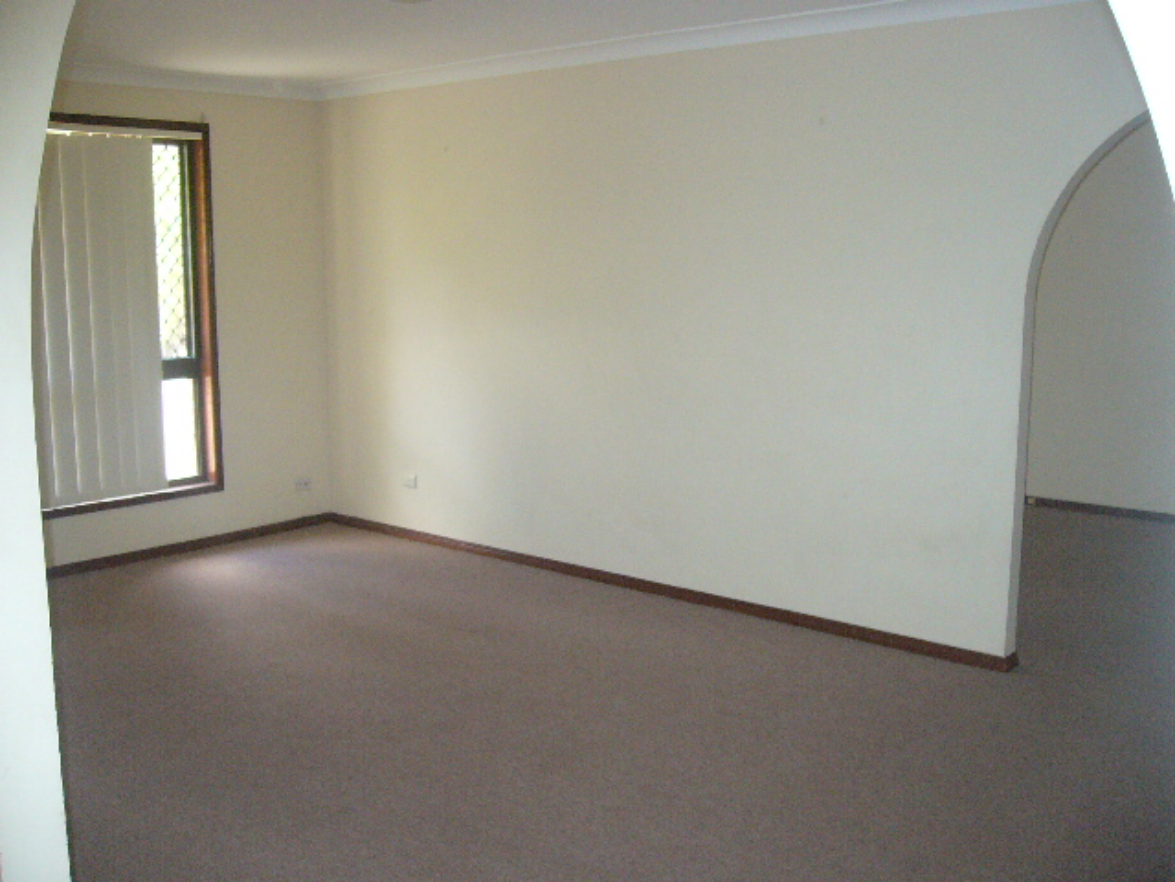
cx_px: 588
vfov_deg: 40.7
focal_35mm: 35
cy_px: 441
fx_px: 1188
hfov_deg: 52.6
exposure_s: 1/60
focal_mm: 5.8
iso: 400
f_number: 2.8
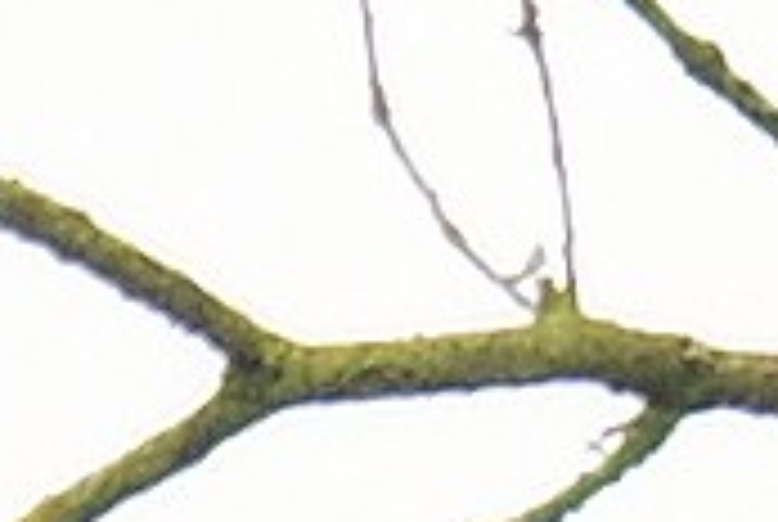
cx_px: 1237
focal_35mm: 3244
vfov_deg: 0.4
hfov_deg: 0.6
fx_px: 70226
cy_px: 479
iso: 200
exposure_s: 1/250
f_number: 4
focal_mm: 300
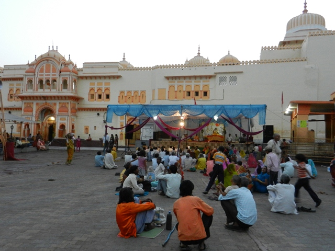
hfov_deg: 61.7
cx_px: 168
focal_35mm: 29
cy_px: 126
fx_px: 281
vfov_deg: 48.2
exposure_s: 1/40
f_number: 3.6
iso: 640
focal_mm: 5.1
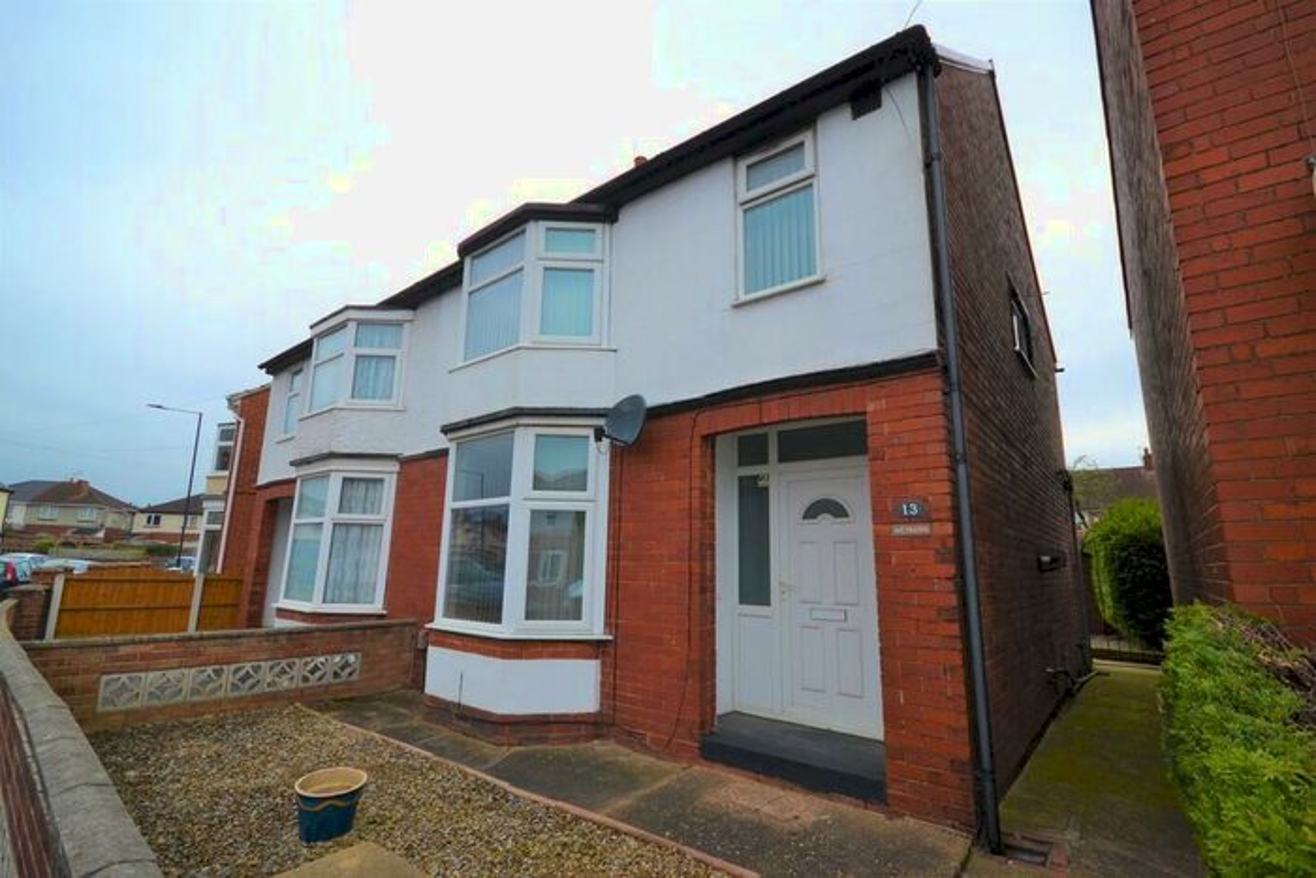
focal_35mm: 15
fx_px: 548
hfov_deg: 100.4
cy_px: 439
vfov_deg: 77.4
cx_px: 658
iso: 160
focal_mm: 10
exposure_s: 1/125
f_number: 5.6
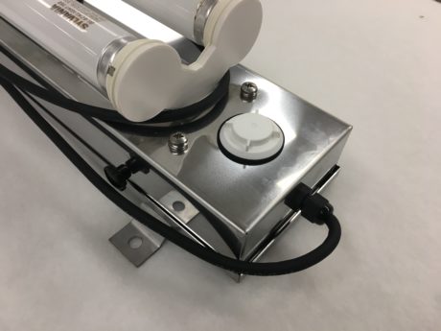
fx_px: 369
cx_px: 220
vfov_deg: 48.2
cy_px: 166
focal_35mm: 29
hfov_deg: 61.7
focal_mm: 4.15
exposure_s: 1/33
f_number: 2.2
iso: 32
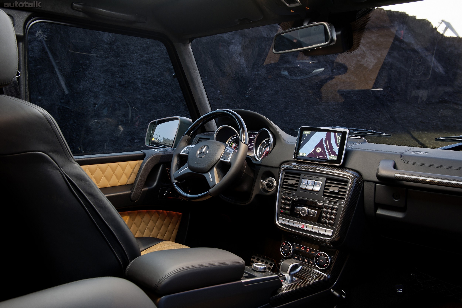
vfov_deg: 41.1
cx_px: 231
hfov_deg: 58.7
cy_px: 154
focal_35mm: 32
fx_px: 411
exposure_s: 3
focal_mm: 32
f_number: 8
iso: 100
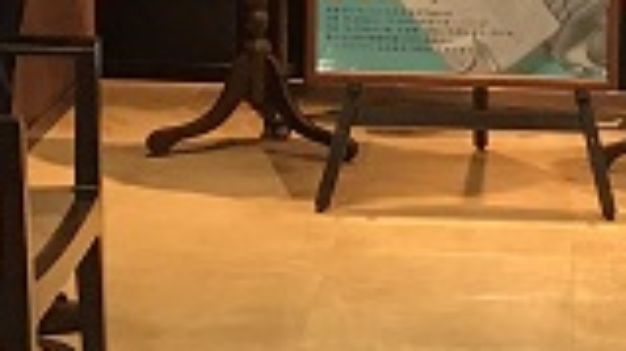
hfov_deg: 13.9
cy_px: 302
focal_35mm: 149
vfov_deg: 8.1
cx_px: 783
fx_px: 2470
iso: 50
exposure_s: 1/30
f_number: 2.4
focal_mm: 3.3
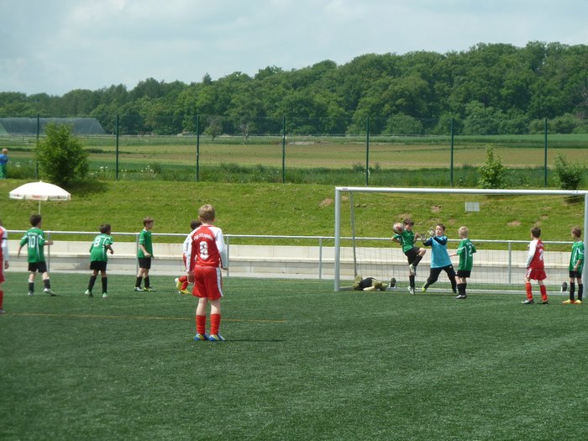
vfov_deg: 9.4
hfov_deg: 12.5
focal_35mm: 158
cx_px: 294
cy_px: 220
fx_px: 2684
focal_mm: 25.9
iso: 80
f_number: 4.5
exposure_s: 1/500
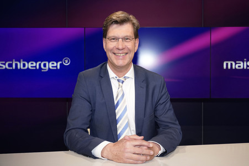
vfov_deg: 34.2
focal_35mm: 39
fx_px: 270
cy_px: 83
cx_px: 124
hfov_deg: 49.6
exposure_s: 1/160
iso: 2000
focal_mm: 39
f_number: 5
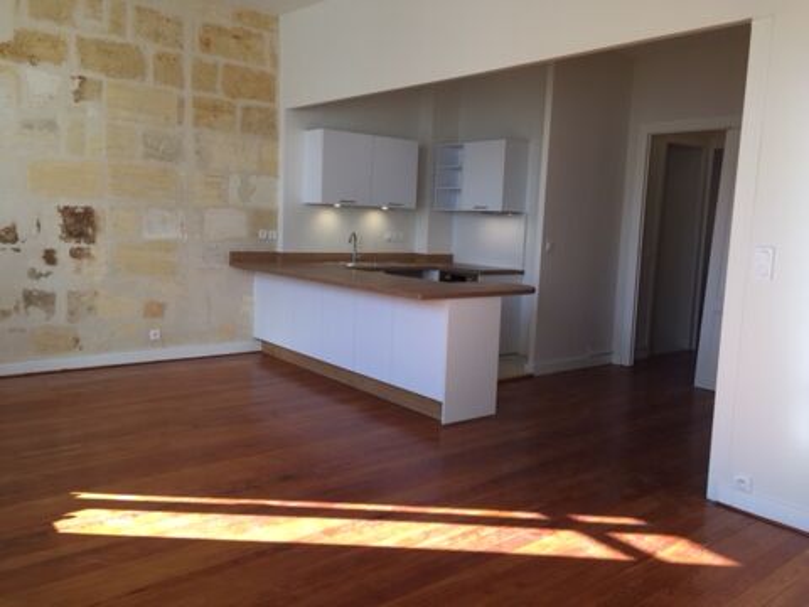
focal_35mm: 29
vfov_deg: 48.2
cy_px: 304
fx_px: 678
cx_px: 404
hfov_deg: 61.7
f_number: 2.2
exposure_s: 1/100
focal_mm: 4.15
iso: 32
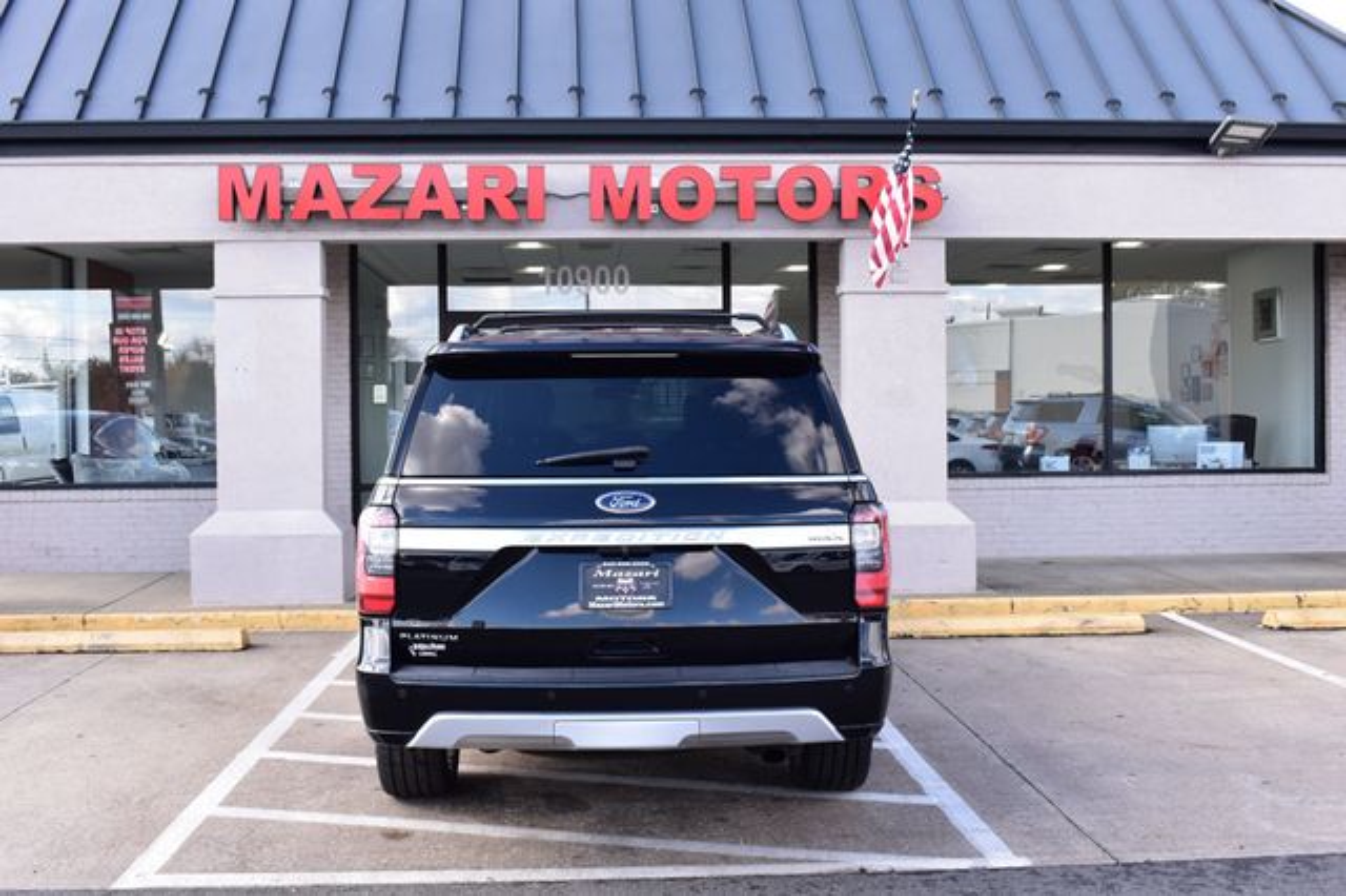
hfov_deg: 49.6
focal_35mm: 39
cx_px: 673
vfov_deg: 34.2
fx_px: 1457
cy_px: 448
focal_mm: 26
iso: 400
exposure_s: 1/125
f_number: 9
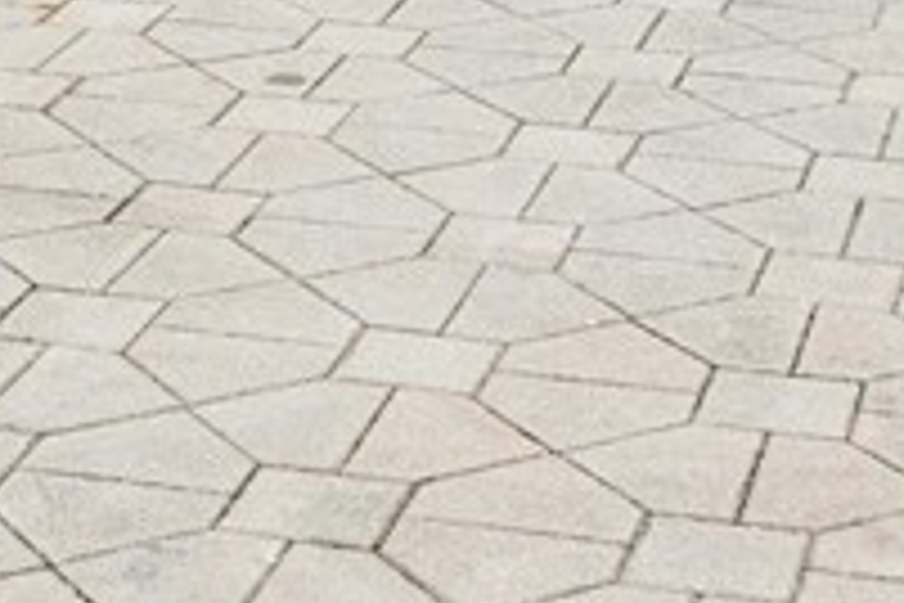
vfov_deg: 9.6
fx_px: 3181
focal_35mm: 127
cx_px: 436
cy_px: -862
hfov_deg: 16.2
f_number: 8
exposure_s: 1/3000
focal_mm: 23.5
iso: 400
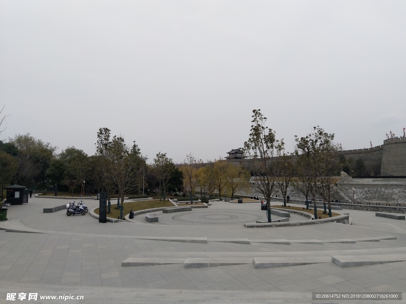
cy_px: 152
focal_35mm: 25
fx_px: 293
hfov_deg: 69.4
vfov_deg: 54.9
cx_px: 203
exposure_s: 1/609
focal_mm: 4.28
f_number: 1.75
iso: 100
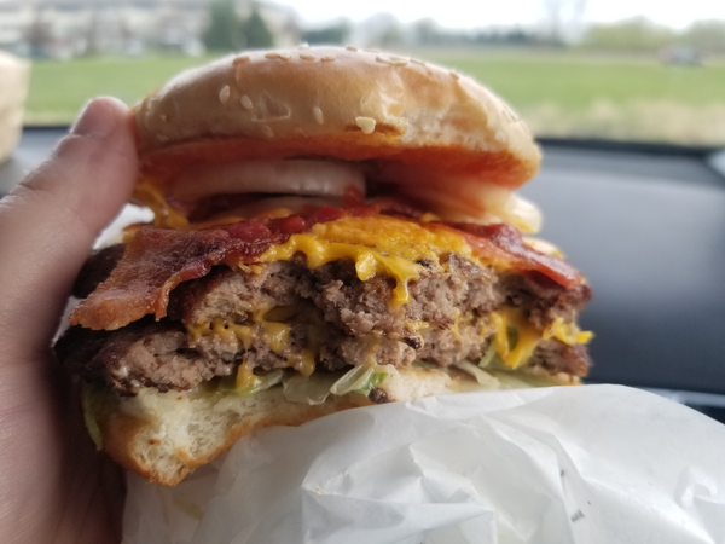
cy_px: 272
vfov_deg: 53.1
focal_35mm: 26
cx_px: 362
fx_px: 545
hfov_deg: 67.3
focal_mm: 4.3
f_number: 1.7
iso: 50
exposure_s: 1/301
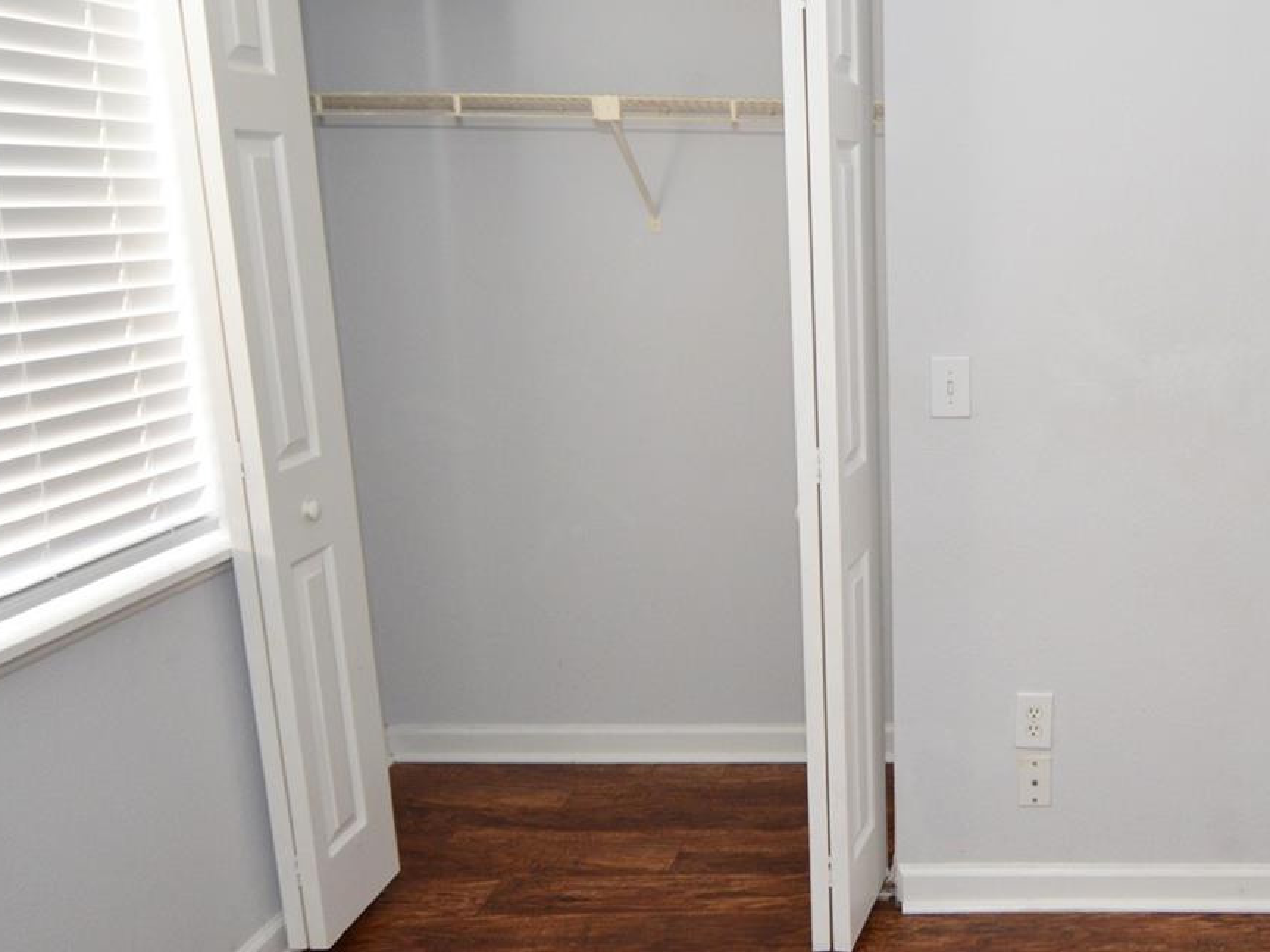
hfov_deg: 52.6
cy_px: 487
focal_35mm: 32
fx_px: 1174
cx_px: 1039
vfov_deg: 44.2
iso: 800
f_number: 4
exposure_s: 1/60
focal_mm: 12
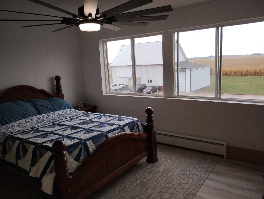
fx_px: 214
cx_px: 132
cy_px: 100
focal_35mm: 28
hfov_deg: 63.4
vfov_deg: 49.9
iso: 211
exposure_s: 1/120
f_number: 1.8
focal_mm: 4.26
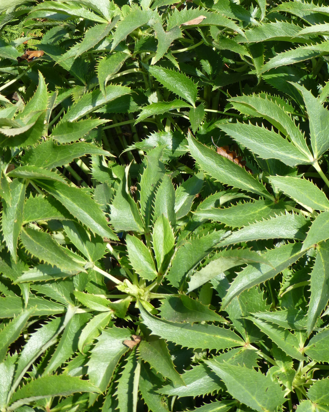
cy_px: 153
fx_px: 767
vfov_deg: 29.9
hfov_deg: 24.2
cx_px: 171
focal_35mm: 63
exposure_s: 1/320
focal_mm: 8.5
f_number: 4.2
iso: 100
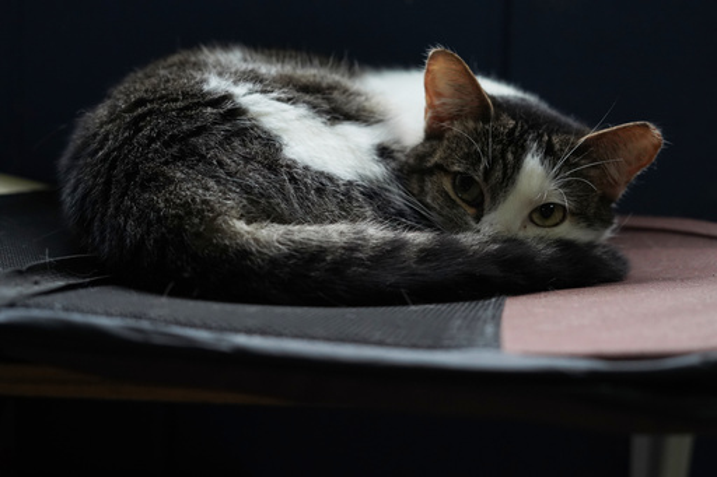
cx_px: 358
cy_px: 238
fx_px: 995
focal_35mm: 50
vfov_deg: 27.0
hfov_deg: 39.6
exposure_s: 1/125
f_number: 4
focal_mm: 50
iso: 3200
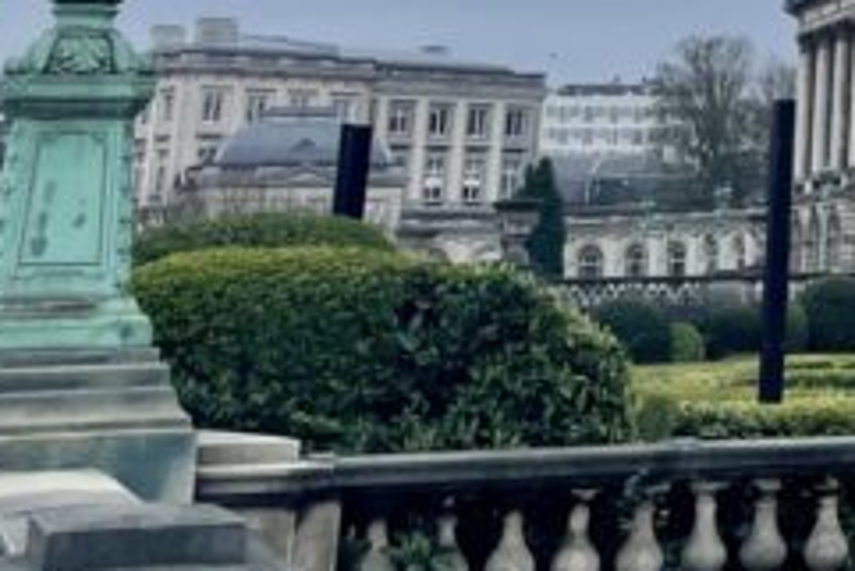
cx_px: 1451
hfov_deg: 15.7
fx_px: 2733
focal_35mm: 115
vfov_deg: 11.1
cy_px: -486
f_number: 1.6
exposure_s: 1/1511
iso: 32
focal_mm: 4.2
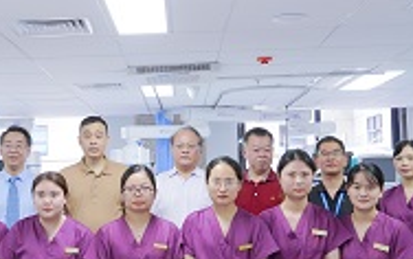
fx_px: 732
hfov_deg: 31.0
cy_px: 150
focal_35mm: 65
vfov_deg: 20.1
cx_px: 112
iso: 640
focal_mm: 24
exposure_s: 1/80
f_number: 5
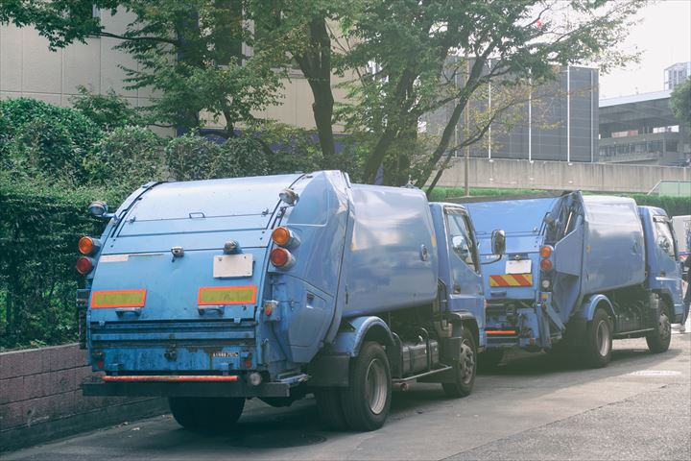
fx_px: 1344
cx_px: 346
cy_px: 230
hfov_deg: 28.8
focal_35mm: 70
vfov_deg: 19.5
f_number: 4
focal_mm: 25.7
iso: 125
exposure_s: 1/160
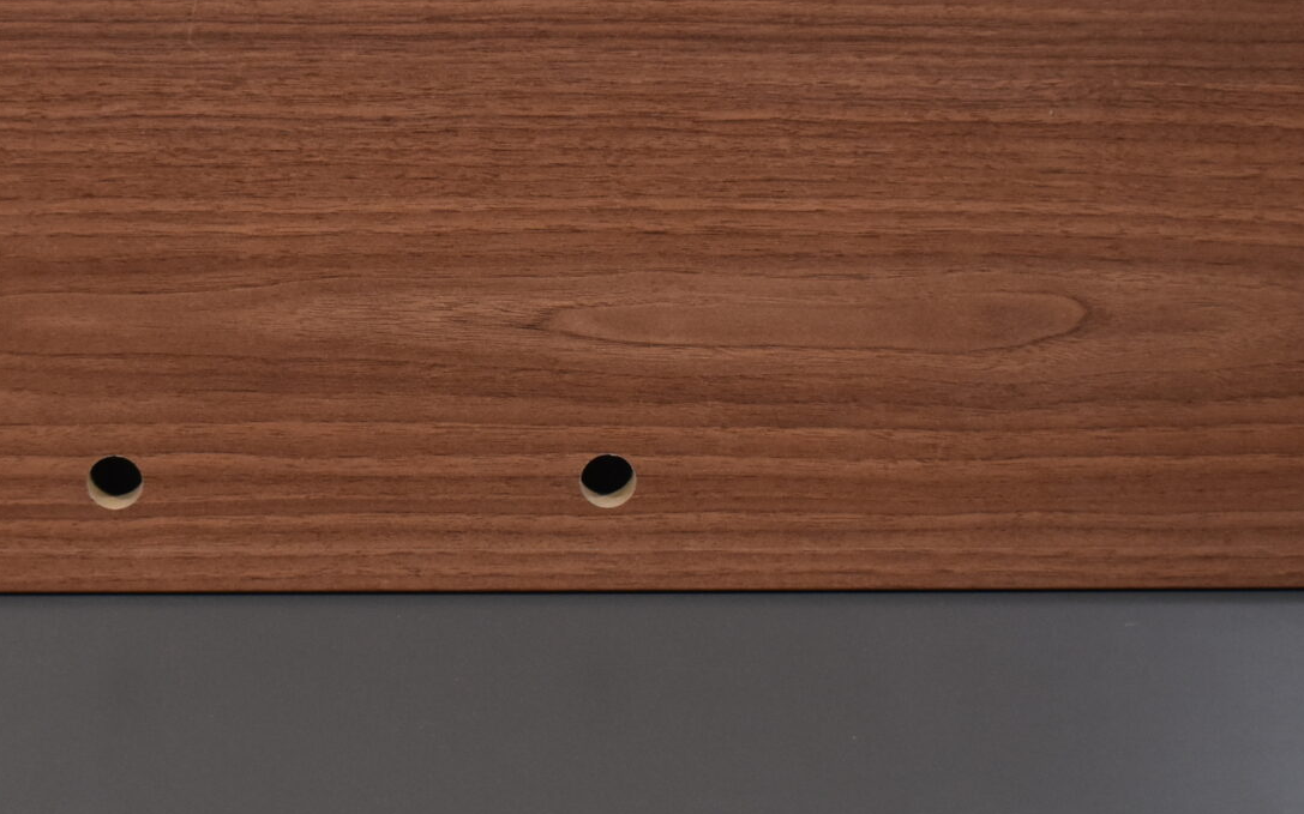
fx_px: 3838
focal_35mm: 108
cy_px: 260
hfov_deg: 19.2
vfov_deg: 12.1
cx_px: 357
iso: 800
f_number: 4.2
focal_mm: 30
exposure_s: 1/200
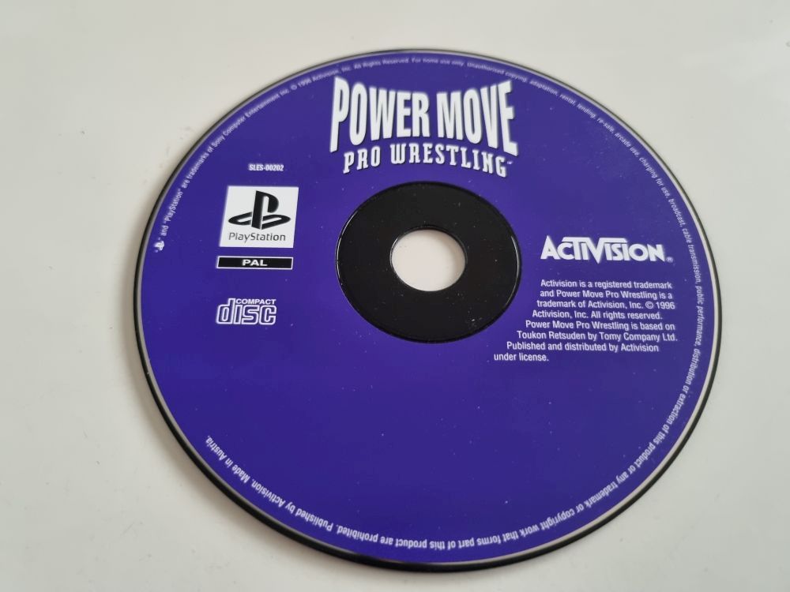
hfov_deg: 67.3
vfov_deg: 53.1
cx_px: 395
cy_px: 296
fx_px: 593
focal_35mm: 26
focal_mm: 5.4
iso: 640
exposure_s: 1/25
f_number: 1.8
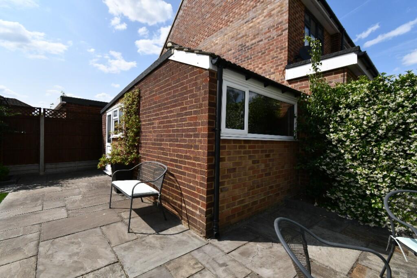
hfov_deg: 100.4
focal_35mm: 15
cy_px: 139
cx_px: 208
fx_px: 174
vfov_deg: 77.3
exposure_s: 1/250
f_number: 9
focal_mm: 10
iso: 100
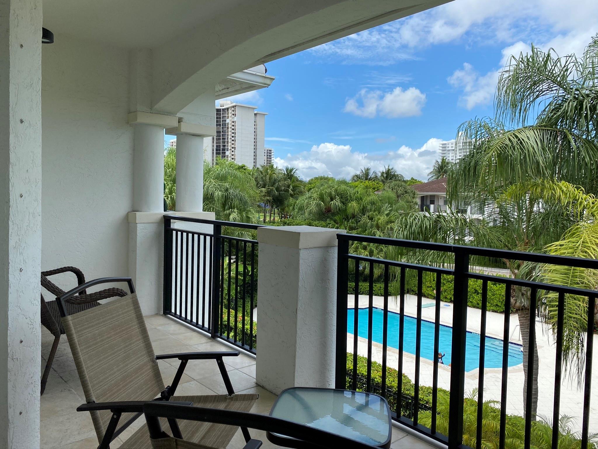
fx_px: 449
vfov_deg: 53.1
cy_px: 224
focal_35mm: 26
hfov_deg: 67.3
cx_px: 299
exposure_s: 1/1727
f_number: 1.8
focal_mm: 4.25
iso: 32
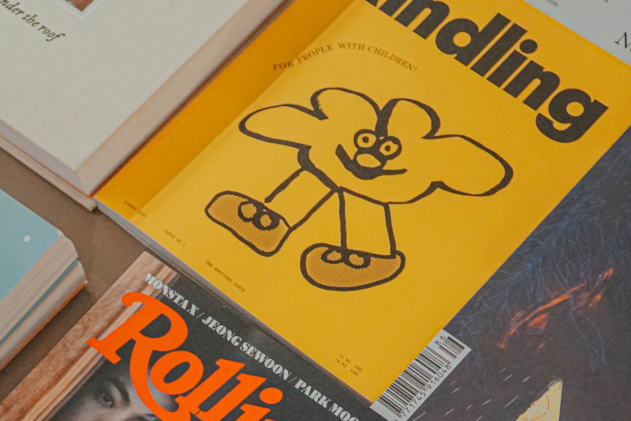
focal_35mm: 82
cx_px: 278
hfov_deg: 24.7
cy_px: 474
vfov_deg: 16.1
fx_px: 1437
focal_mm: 24
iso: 6400
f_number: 4
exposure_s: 1/160
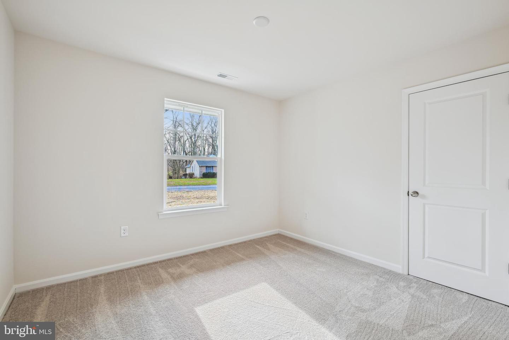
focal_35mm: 16
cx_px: 254
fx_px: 226
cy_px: 170
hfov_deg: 96.7
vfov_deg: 73.7
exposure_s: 1/15
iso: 90
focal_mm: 16
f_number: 8
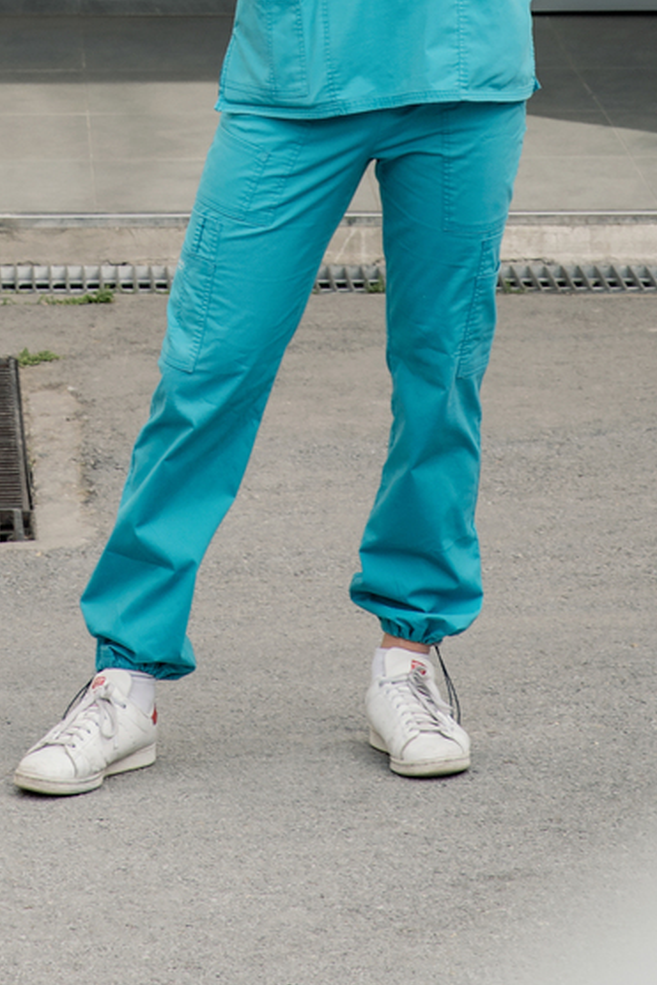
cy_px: -592
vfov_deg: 9.2
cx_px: 39
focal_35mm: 217
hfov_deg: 6.3
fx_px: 5936
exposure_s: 1/125
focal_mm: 67
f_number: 7.1
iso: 320
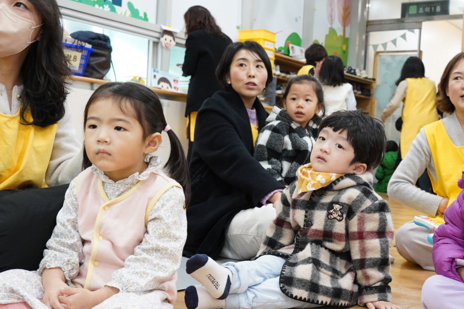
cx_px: 312
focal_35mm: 50
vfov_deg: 27.0
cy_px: 170
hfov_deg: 39.1
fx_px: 645
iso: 2500
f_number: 5.6
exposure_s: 1/60
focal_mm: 34
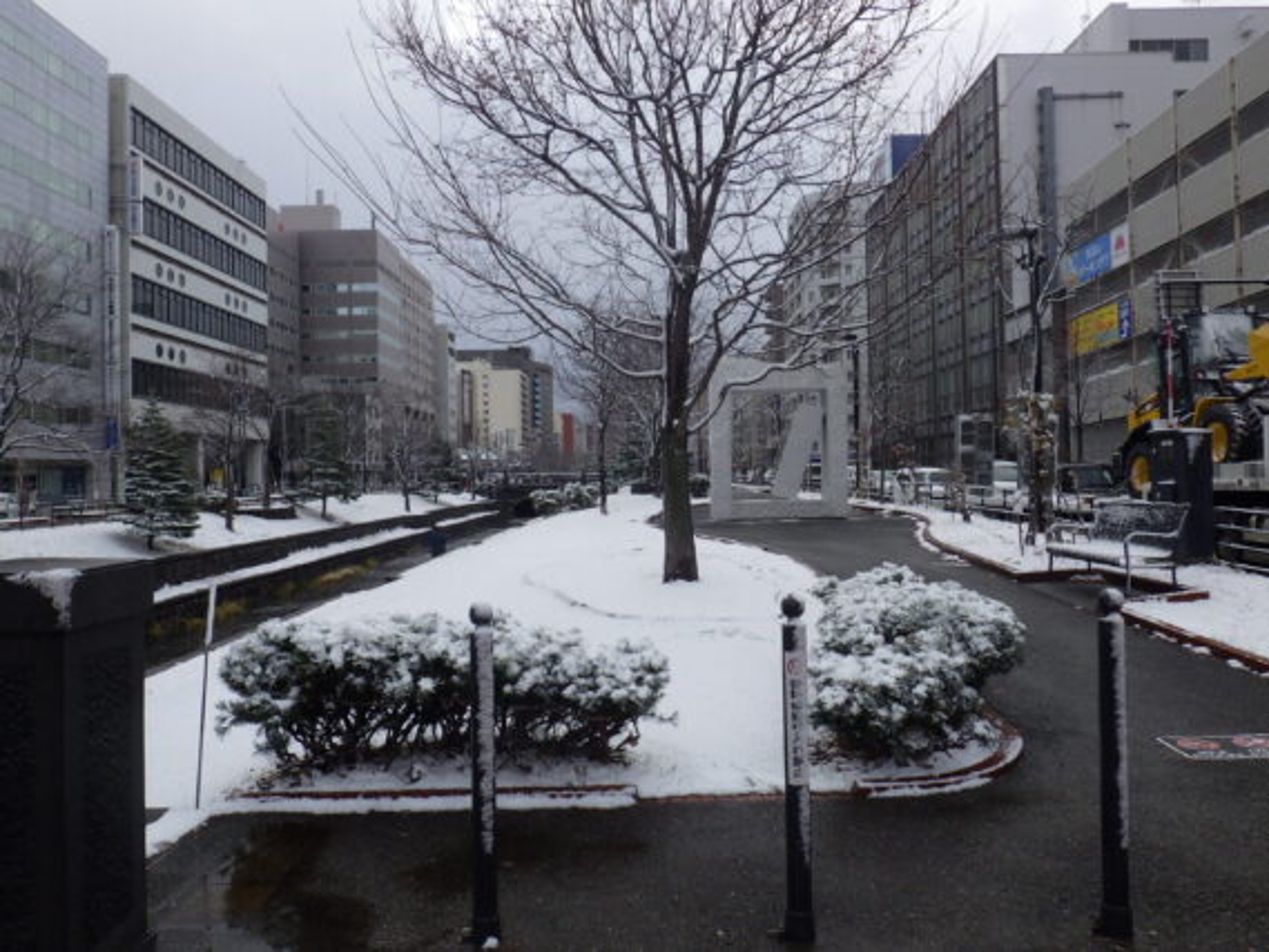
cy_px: 476
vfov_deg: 49.8
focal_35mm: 28
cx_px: 634
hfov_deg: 63.4
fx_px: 1027
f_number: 4.2
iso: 125
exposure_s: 1/640
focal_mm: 5
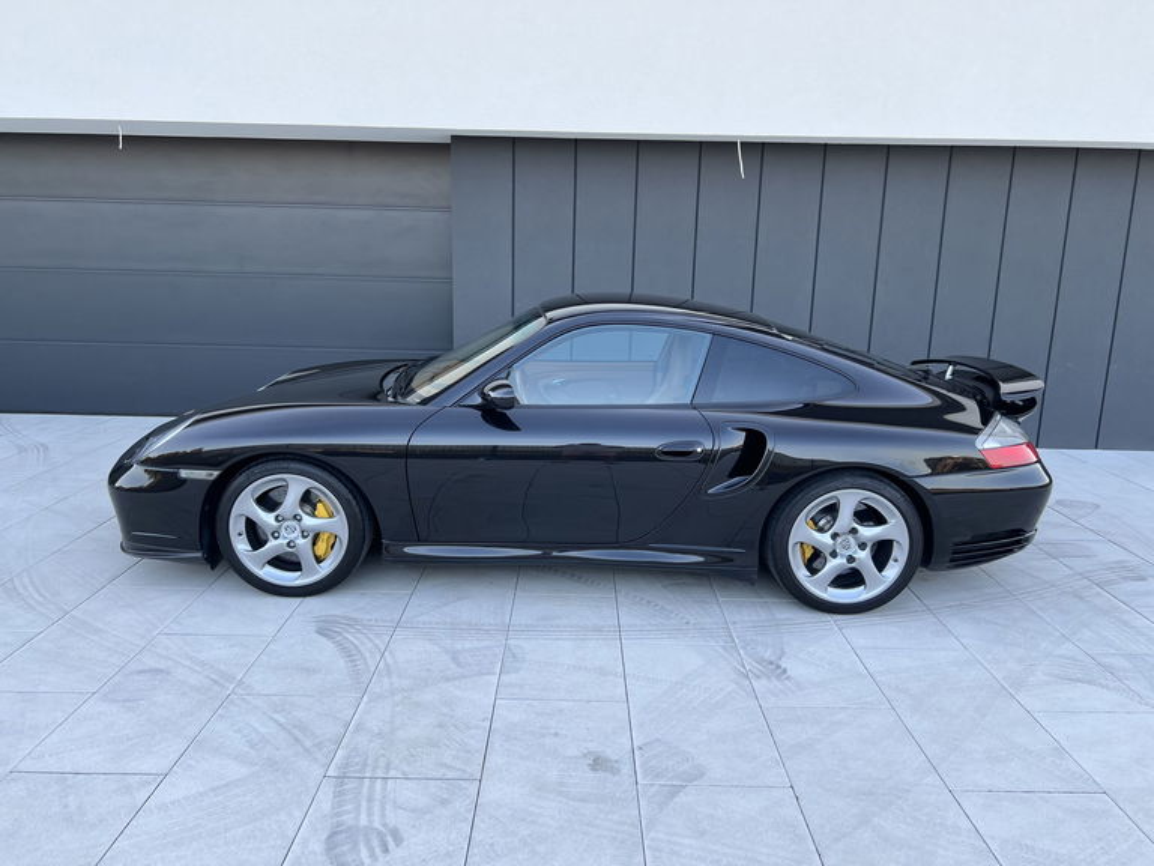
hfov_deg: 67.3
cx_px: 577
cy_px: 433
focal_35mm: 26
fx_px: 867
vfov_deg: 53.1
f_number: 1.5
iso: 40
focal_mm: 5.7
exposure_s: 1/274
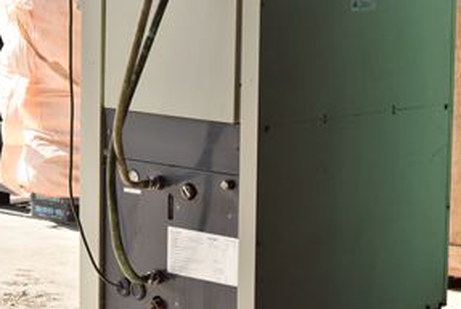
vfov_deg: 9.6
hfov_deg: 14.2
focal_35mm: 144
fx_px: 1844
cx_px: 255
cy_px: 101
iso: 1250
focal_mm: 55
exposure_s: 1/2000
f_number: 6.3
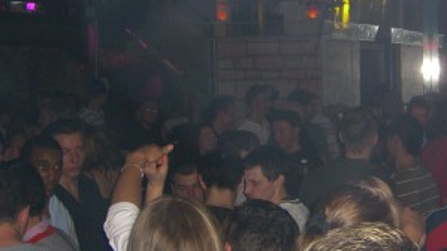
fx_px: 984
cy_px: 51
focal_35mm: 83
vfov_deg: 14.5
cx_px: 350
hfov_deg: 25.2
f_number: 2.8
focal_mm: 7.9
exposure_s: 1/60
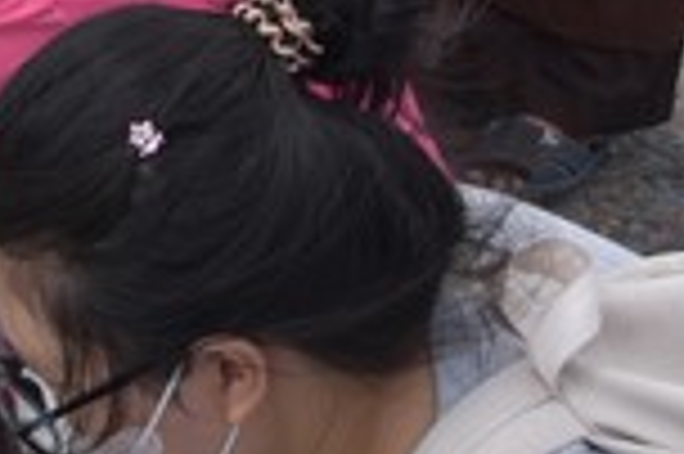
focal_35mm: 137
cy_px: -472
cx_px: -243
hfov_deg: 14.3
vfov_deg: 9.3
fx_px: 2600
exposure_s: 1/320
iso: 200
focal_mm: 32
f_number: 9
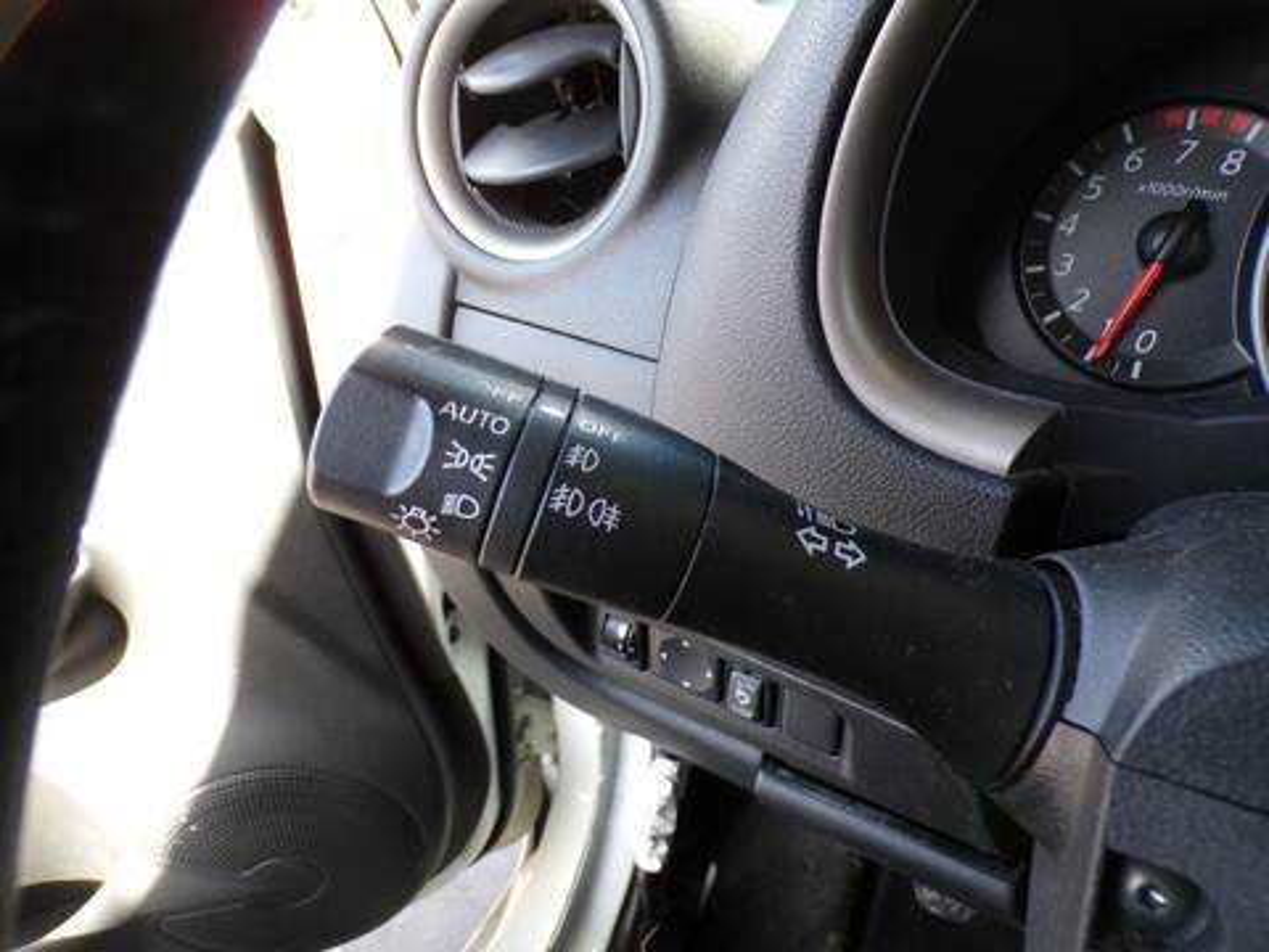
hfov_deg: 71.6
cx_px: 634
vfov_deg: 56.8
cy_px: 476
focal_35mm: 24
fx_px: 880
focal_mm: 4.3
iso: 100
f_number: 3
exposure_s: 1/50
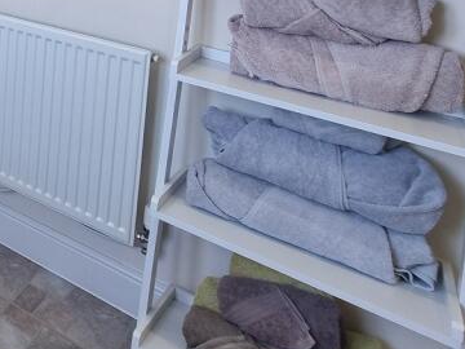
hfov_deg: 35.2
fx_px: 497
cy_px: -94
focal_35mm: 37
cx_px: -134
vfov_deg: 31.0
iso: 64
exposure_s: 1/50
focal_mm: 2.2
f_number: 2.2
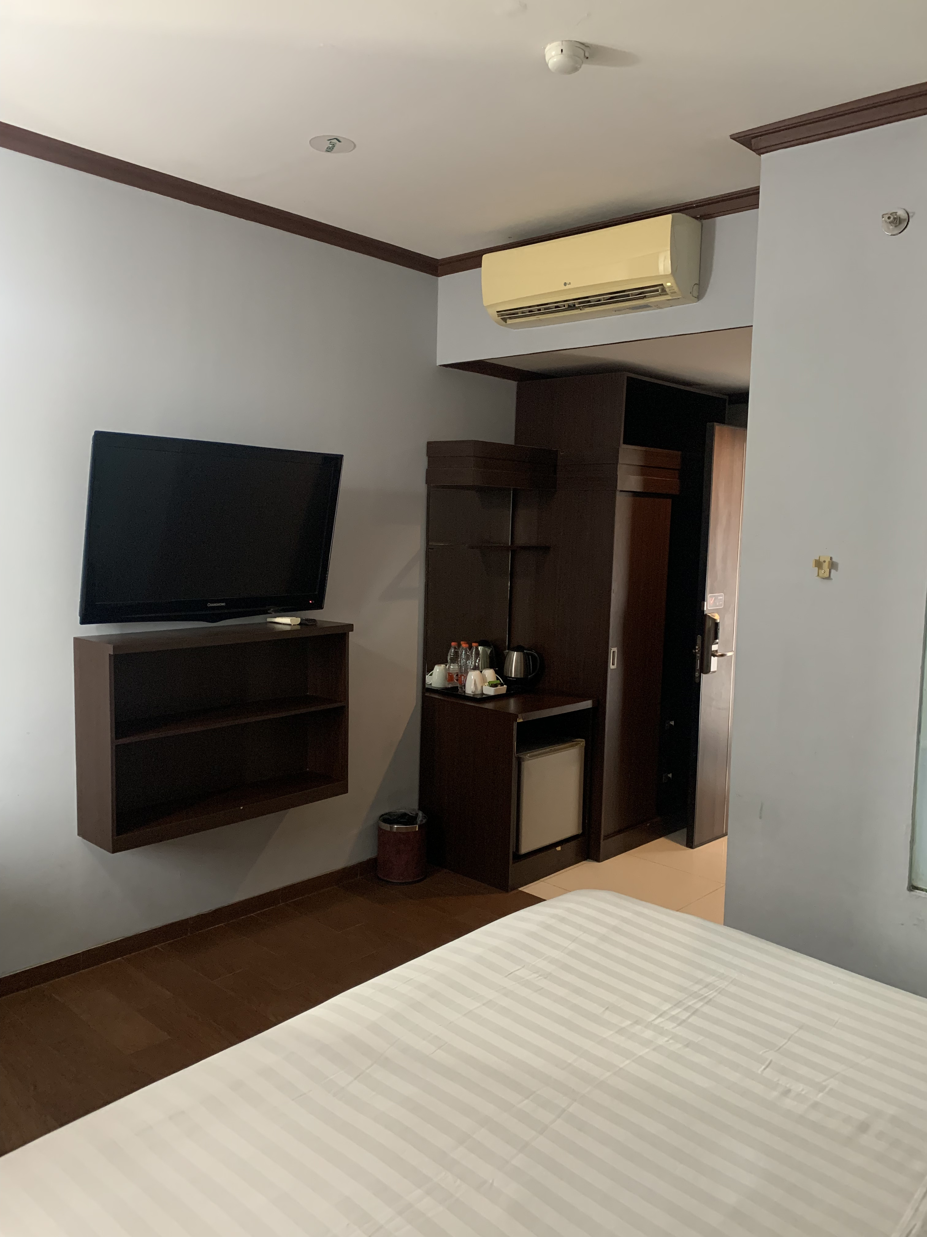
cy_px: 618
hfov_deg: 53.1
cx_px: 464
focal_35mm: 26
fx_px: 928
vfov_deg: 67.3
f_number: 1.8
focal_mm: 4.25
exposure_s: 1/60
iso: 320
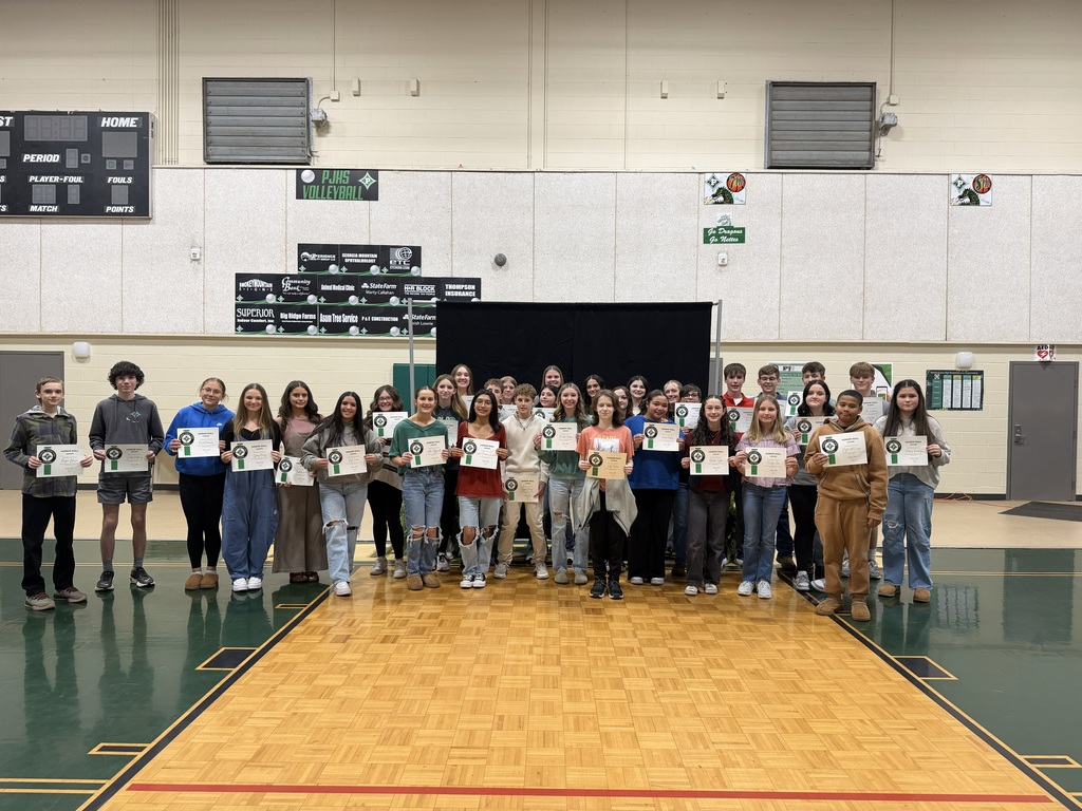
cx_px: 541
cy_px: 406
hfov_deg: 71.6
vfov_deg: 56.8
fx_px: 750
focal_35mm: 24
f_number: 1.78
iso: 125
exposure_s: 1/60
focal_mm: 6.76
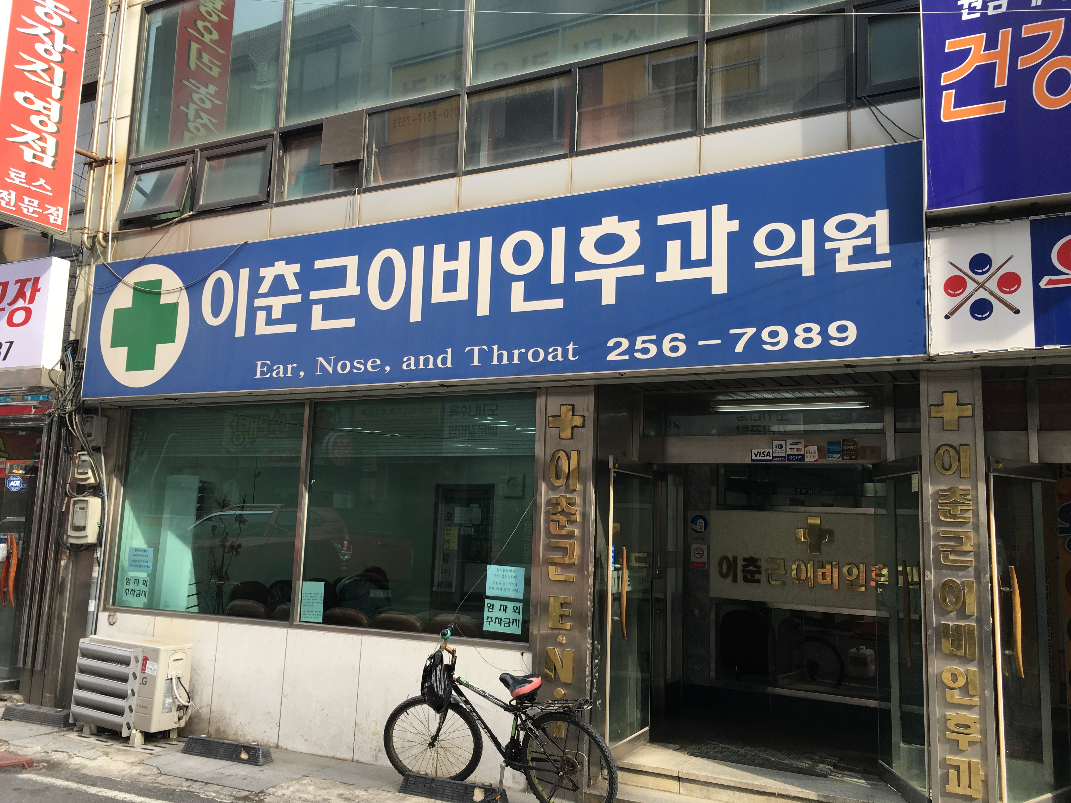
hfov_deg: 61.7
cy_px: 402
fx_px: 897
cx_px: 536
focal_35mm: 29
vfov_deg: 48.2
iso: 25
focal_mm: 4.15
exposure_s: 1/141
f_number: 2.2
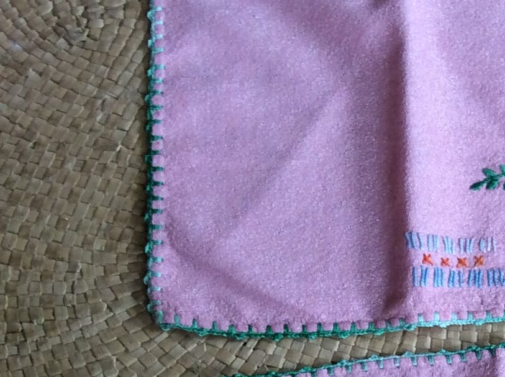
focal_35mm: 102
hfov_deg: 18.0
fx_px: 1486
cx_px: 657
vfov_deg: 14.1
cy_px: 430
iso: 40
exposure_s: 1/25
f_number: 2.4
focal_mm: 3.3
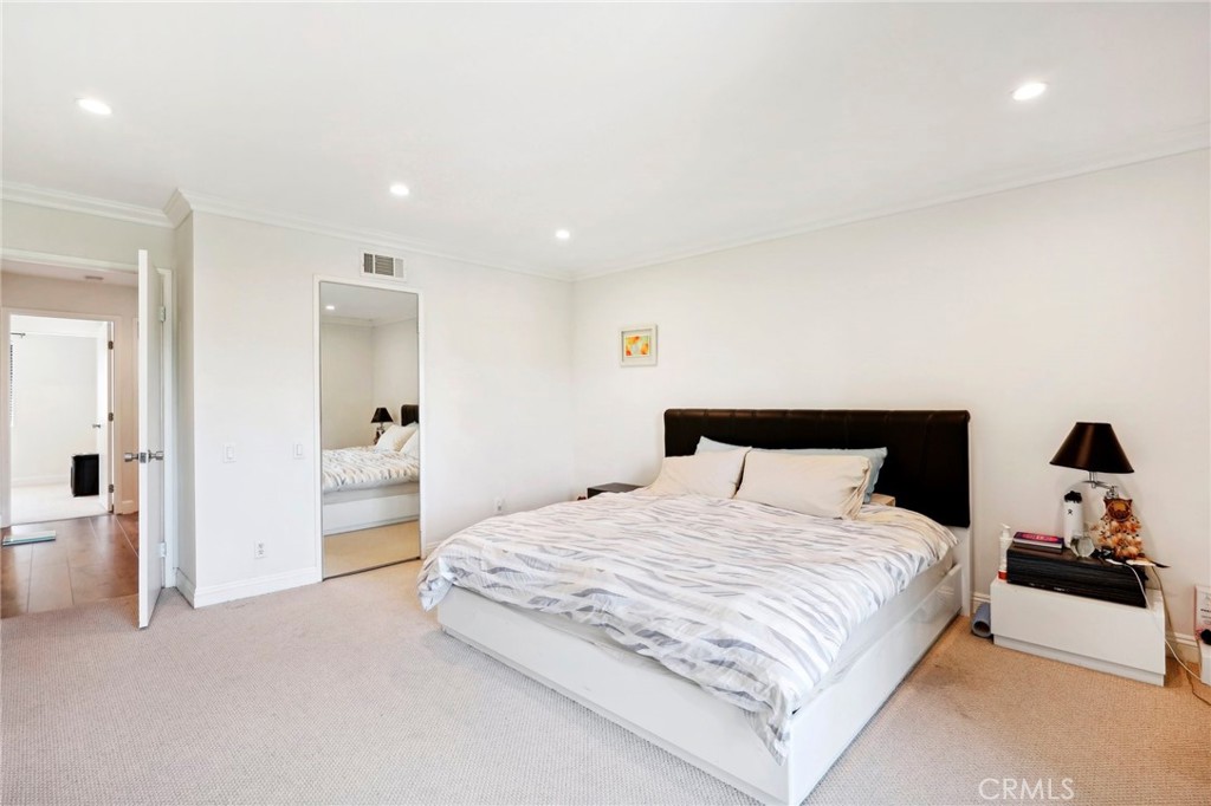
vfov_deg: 73.7
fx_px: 538
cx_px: 606
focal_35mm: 16
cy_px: 403
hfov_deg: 96.8
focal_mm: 16
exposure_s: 1/15
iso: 400
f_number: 8
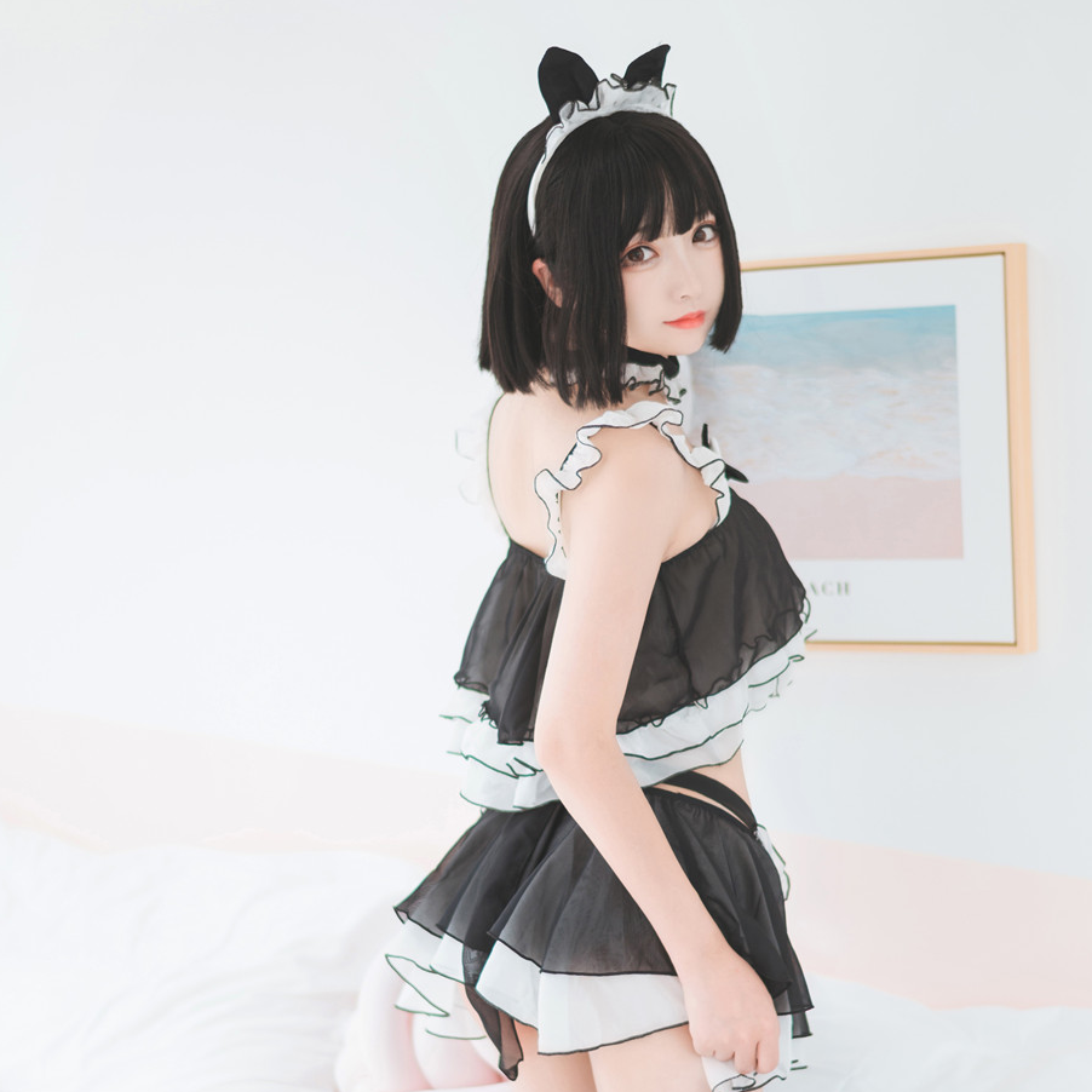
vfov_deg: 21.1
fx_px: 2927
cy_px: 729
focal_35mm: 82
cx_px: 579
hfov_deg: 21.1
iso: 100
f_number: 1.4
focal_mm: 58
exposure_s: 1/4000
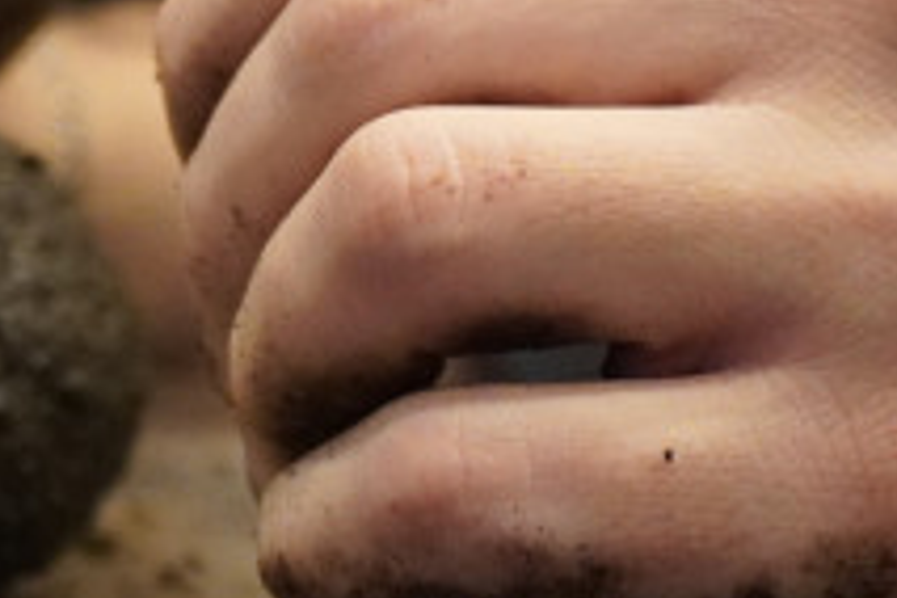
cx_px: -754
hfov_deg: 11.3
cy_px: 65
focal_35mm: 169
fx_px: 4211
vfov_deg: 8.1
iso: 6400
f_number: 5
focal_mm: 30
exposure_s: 1/125
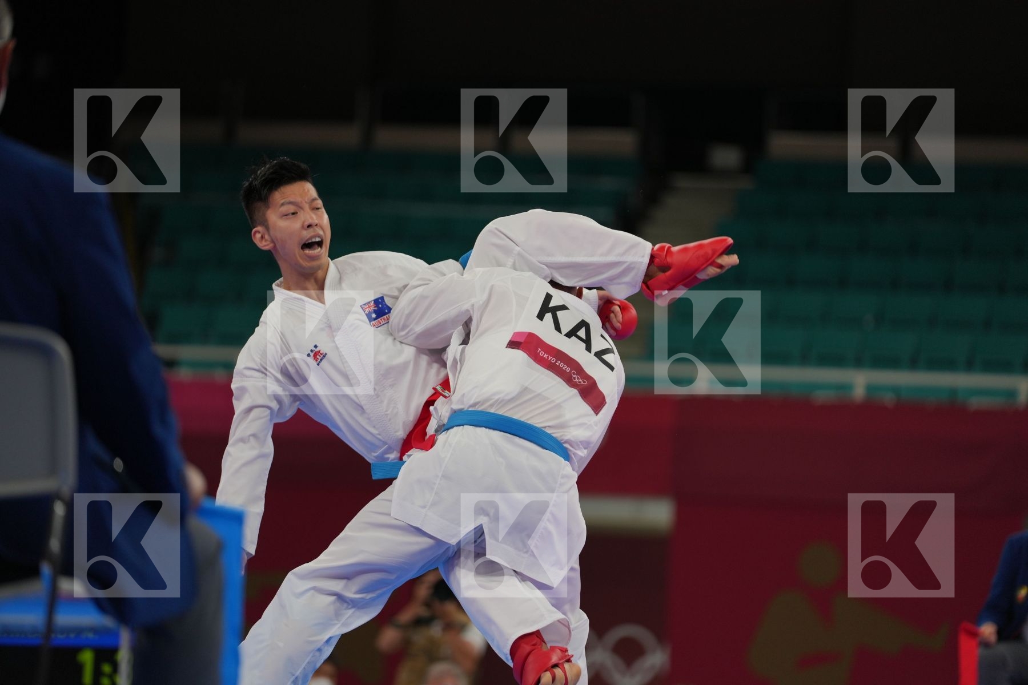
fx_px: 4883
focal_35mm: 171
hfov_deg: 12.0
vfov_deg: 8.0
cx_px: 514
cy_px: 342
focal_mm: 171
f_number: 2.8
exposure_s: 1/1000
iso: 400
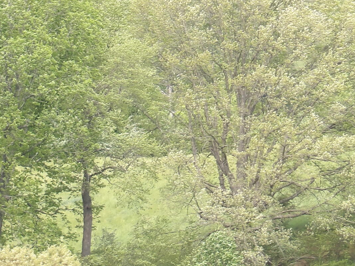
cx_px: 227
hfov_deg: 3.5
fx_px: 5732
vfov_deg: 2.7
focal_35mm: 559
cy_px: -32
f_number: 4.5
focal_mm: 35.6
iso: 100
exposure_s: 1/145
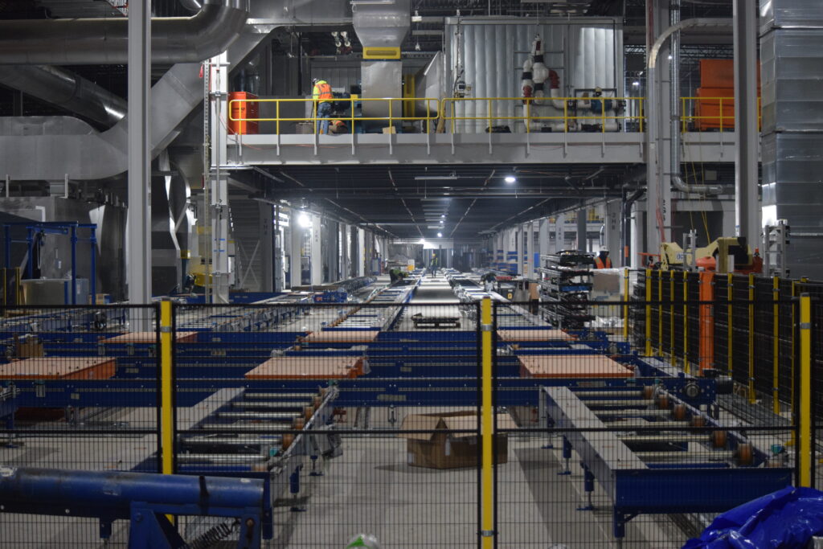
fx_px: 1886
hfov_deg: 24.6
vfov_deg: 16.6
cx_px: 412
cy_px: 274
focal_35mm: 82
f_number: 4.5
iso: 1800
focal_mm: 55
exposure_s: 1/60
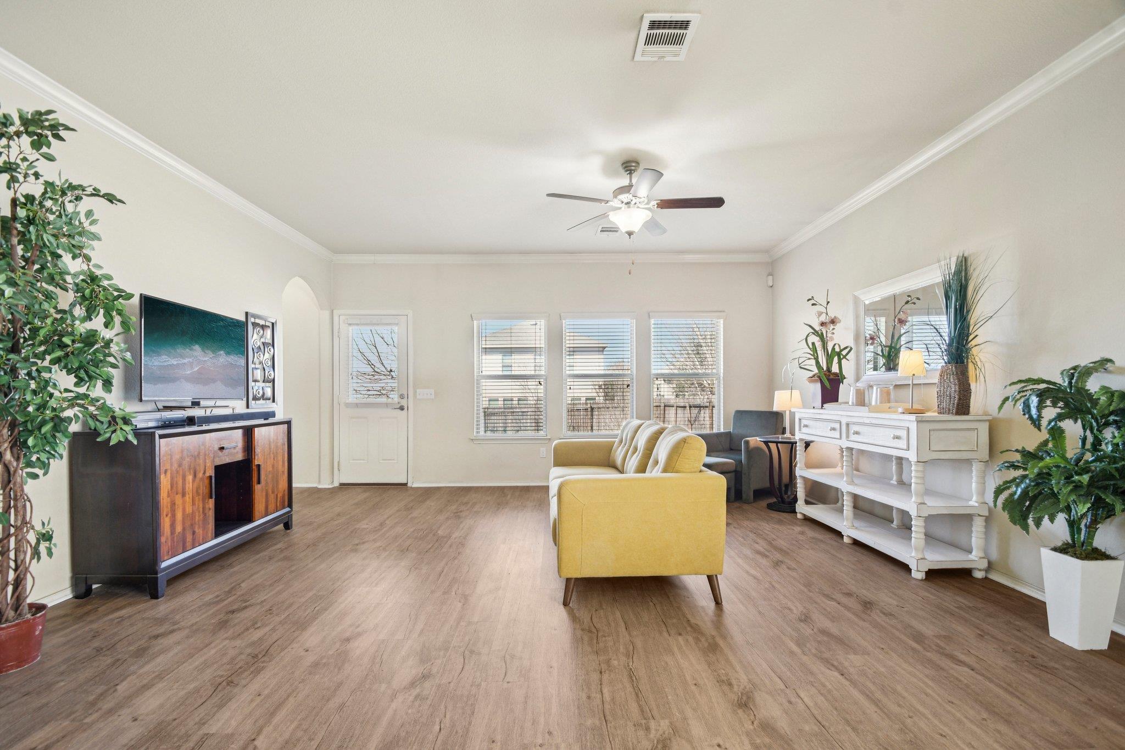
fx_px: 469
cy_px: 375
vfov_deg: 77.3
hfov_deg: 100.4
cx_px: 562
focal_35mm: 15
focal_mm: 10
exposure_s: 1/6
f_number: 8
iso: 400
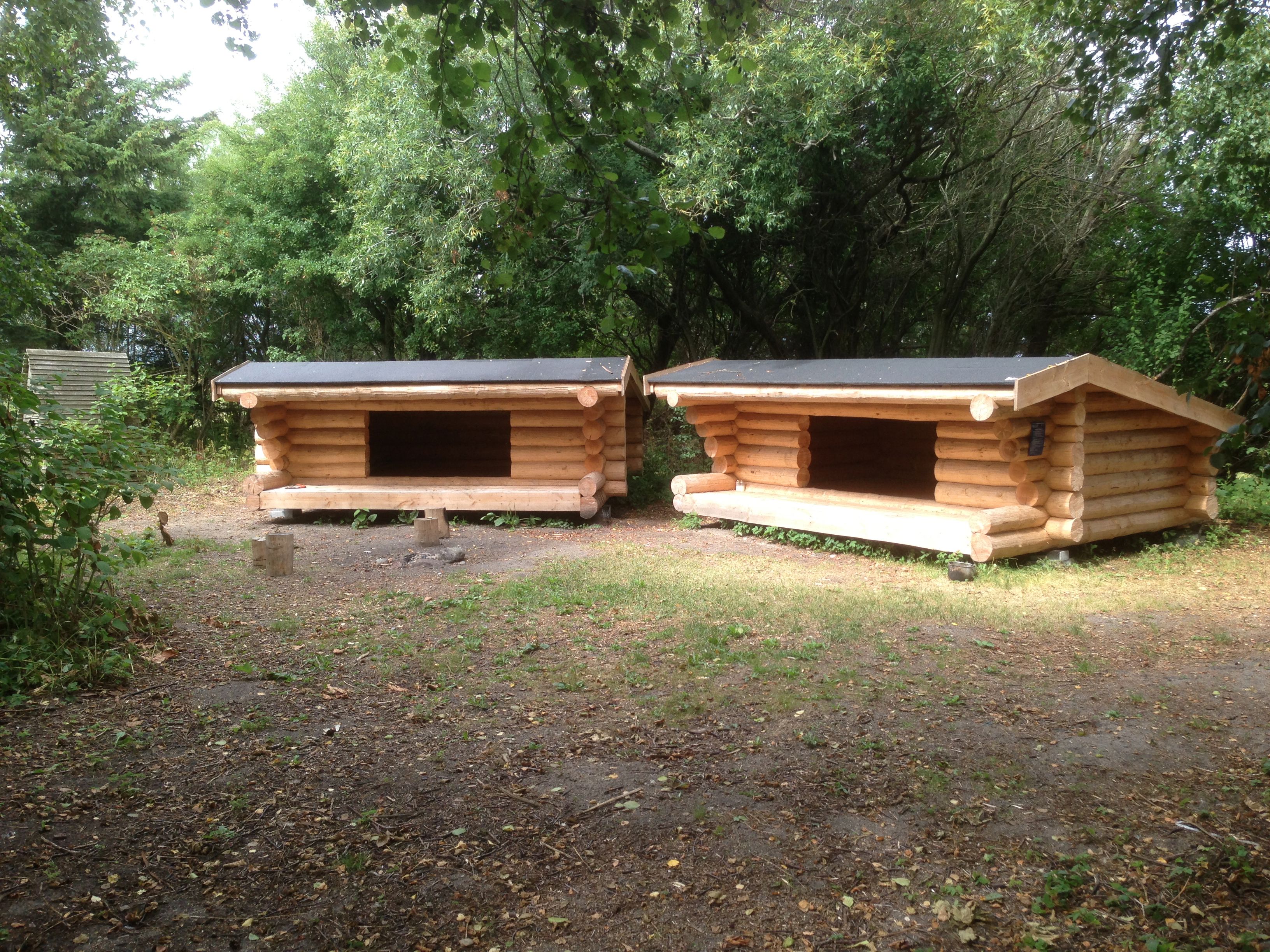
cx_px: 635
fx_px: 1211
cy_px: 476
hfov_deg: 55.4
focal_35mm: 33
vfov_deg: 42.9
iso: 50
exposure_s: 1/235
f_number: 2.4
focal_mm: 4.13
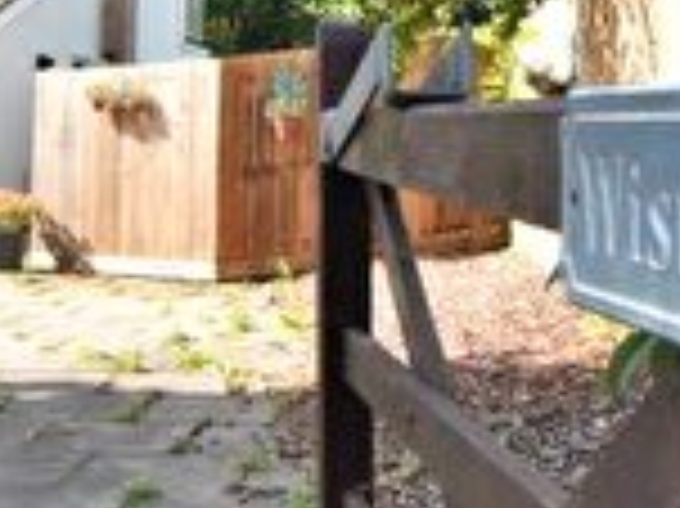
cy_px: 52
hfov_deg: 29.0
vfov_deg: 21.4
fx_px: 1315
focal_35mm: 67
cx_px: 338
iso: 100
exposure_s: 1/80
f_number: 8
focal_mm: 10
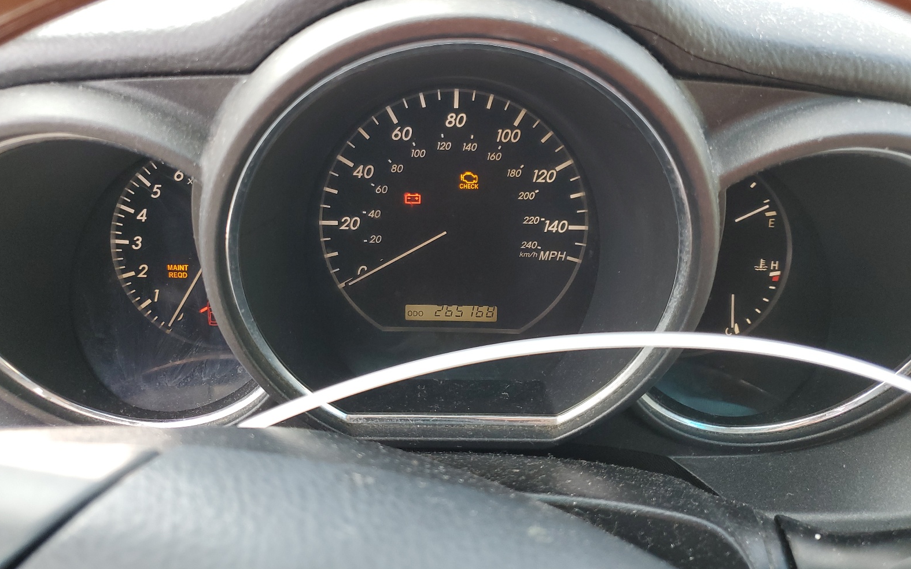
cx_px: 457
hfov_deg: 66.5
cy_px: 253
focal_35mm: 28
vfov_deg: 44.5
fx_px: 695
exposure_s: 1/120
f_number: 1.5
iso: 59
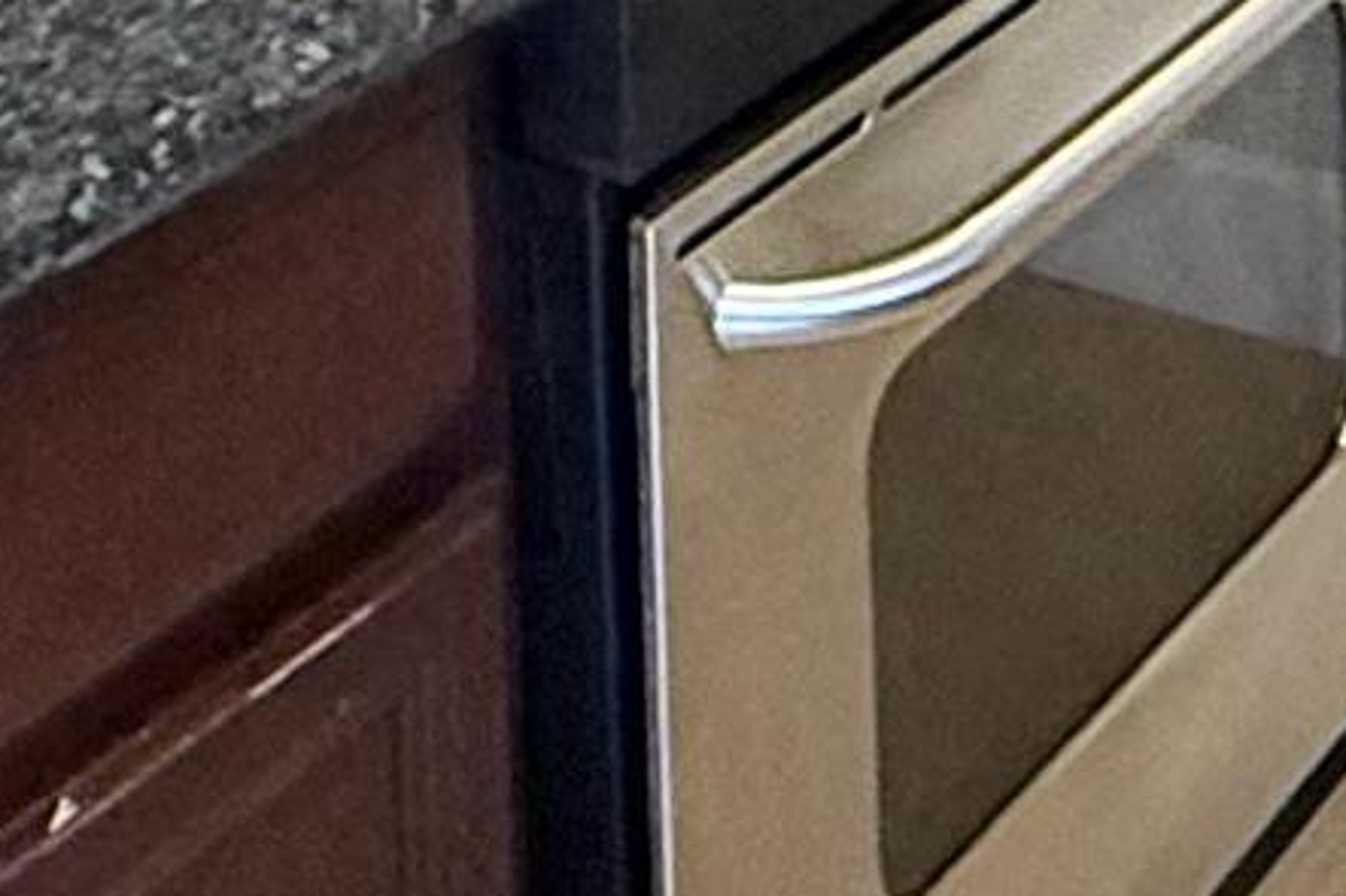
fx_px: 3775
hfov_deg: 20.1
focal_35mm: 101
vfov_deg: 10.8
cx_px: 951
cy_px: -1464
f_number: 2.2
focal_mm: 2.22
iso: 500
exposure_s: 1/60
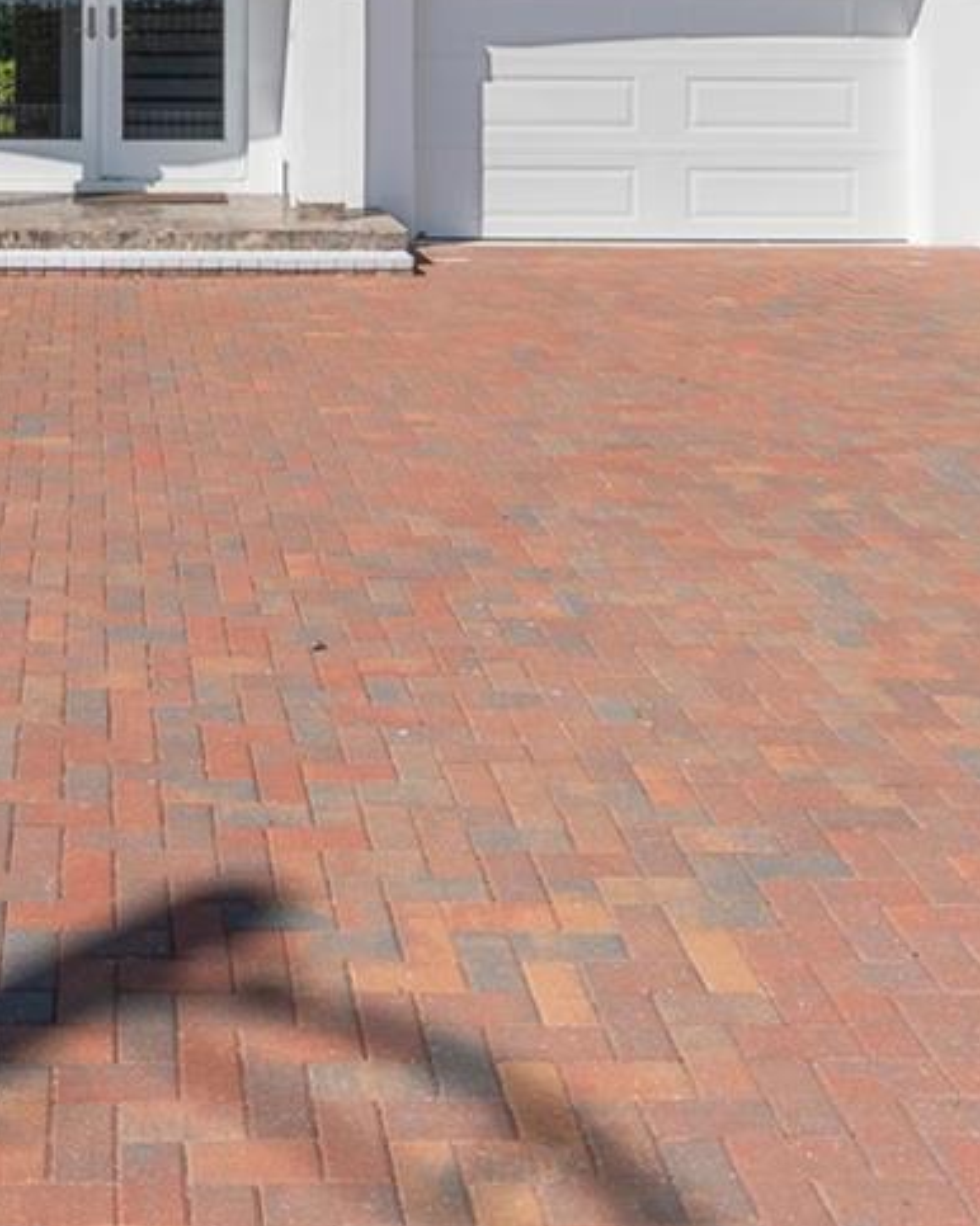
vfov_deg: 30.6
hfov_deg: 26.3
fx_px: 2032
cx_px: 107
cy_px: -61
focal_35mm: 56
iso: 160
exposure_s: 1/1600
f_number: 11
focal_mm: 18
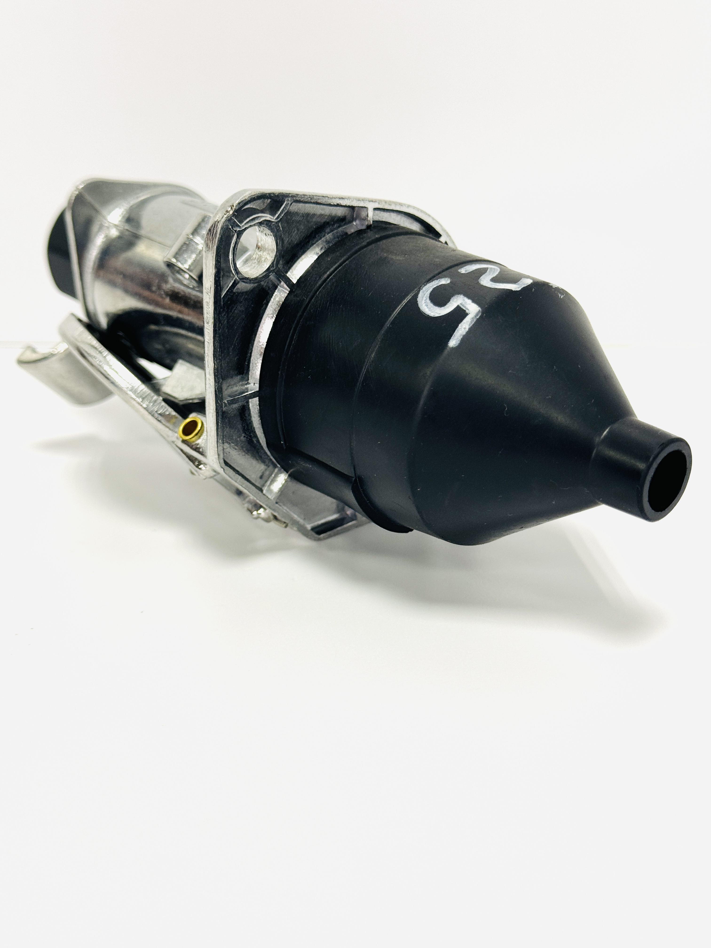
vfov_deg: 39.7
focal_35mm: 48
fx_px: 1315
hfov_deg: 30.3
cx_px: 356
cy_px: 474
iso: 64
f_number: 1.78
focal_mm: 6.76
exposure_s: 1/100
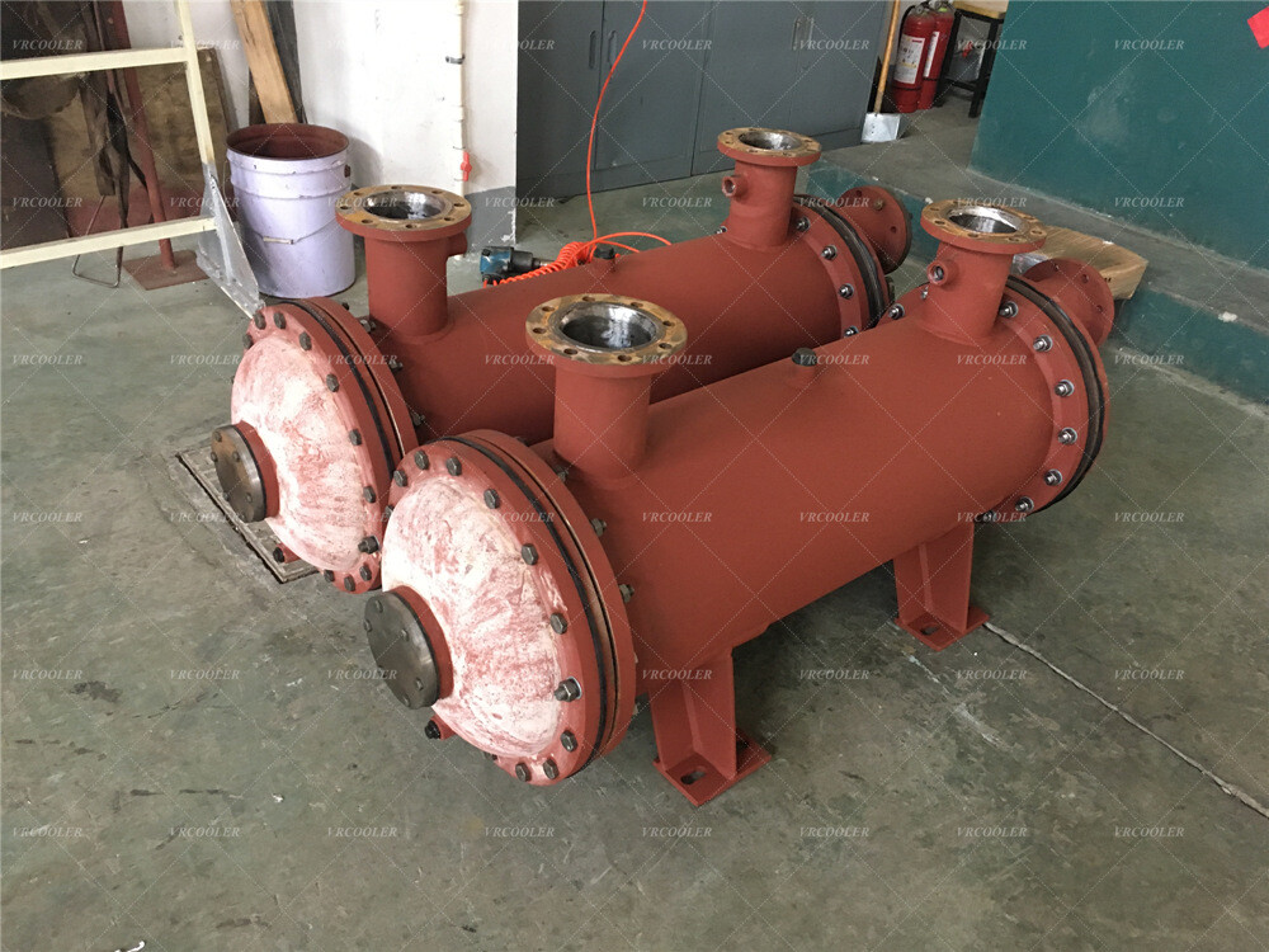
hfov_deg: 61.7
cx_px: 634
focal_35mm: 29
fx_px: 1063
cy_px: 476
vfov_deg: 48.2
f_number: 2.2
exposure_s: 1/17
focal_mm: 4.15
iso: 200
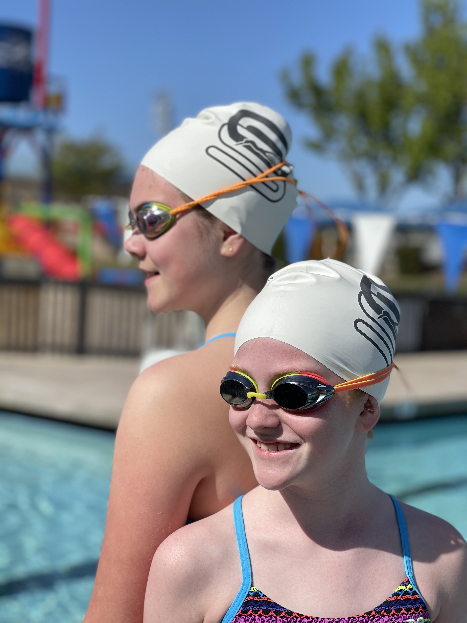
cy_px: 312
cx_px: 234
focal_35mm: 64
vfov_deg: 30.3
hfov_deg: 22.9
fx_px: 1151
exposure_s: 1/1698
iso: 20
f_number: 2.2
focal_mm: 7.5
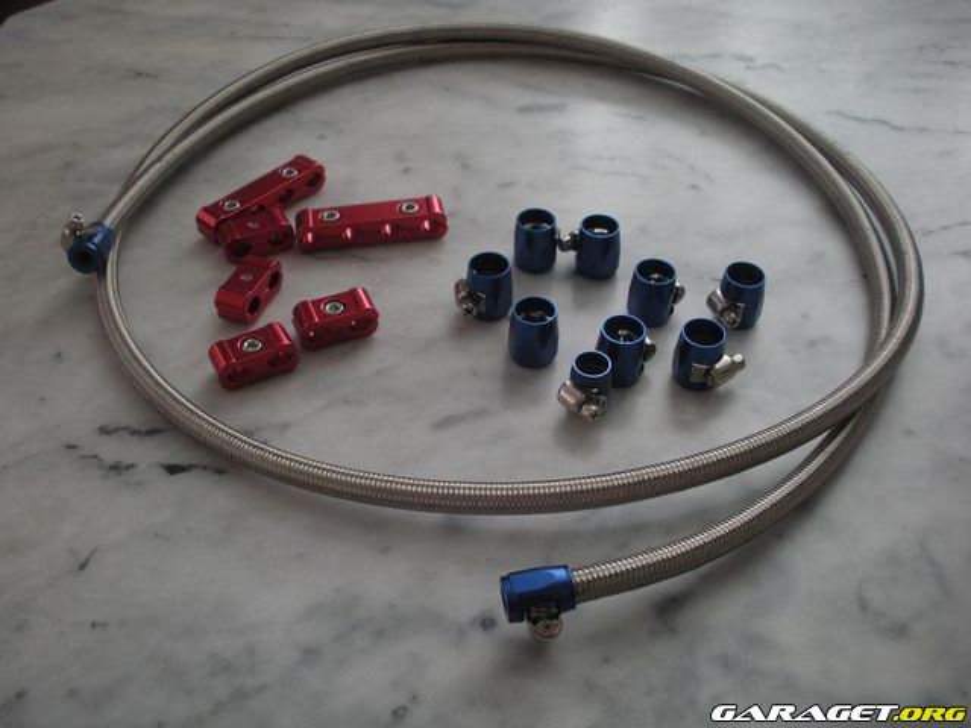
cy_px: 364
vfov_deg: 39.7
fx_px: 1010
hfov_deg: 51.4
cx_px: 486
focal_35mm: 36
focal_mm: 6.3
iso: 184
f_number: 3.5
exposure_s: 1/60
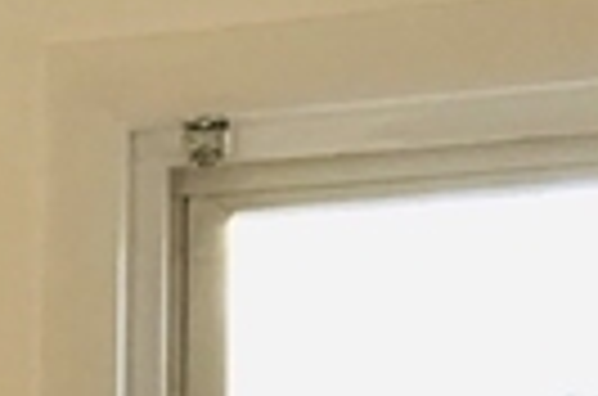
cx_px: -1115
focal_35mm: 225
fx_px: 3729
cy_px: 1278
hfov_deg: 8.0
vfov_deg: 5.6
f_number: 1.8
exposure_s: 1/60
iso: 25
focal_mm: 3.99
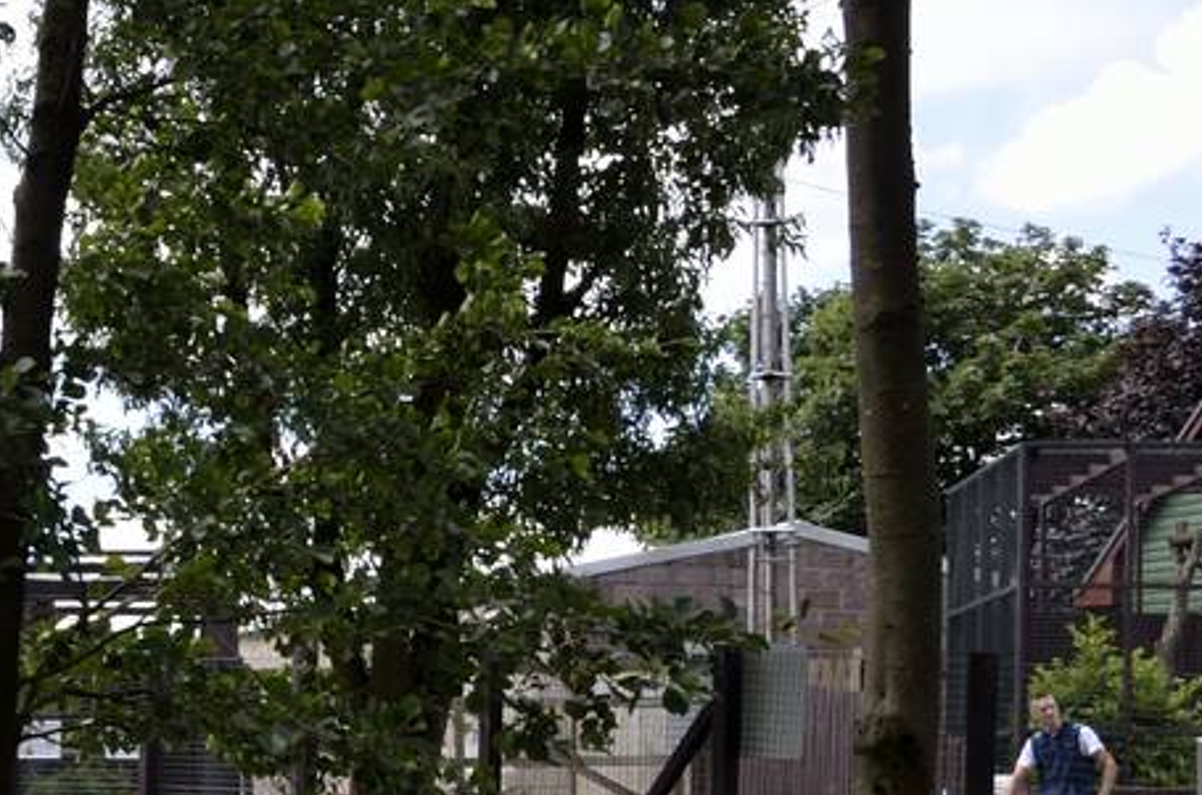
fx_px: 3164
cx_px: -597
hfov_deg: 18.9
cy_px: 782
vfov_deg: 14.1
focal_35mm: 95
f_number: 8
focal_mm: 18
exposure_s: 1/250
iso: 200
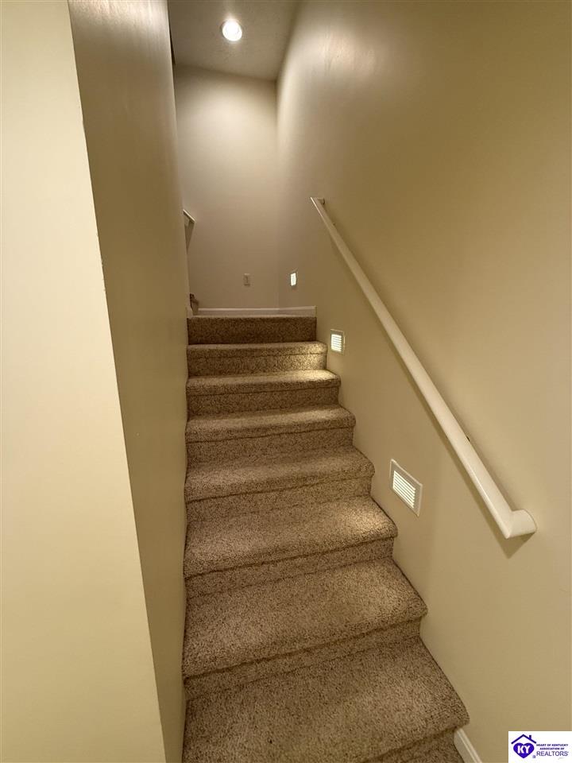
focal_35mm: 14
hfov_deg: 85.7
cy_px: 382
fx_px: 308
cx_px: 286
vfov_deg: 102.1
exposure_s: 1/60
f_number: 2.2
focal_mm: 2.22
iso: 500
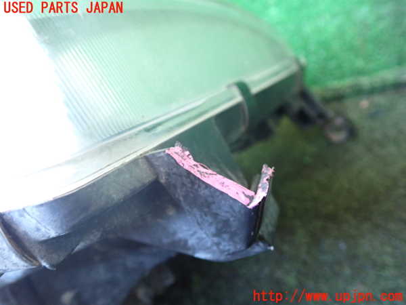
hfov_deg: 60.0
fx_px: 352
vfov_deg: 46.8
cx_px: 203
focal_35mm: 30
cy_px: 152
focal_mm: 5.4
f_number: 2.3
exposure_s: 1/30
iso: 800
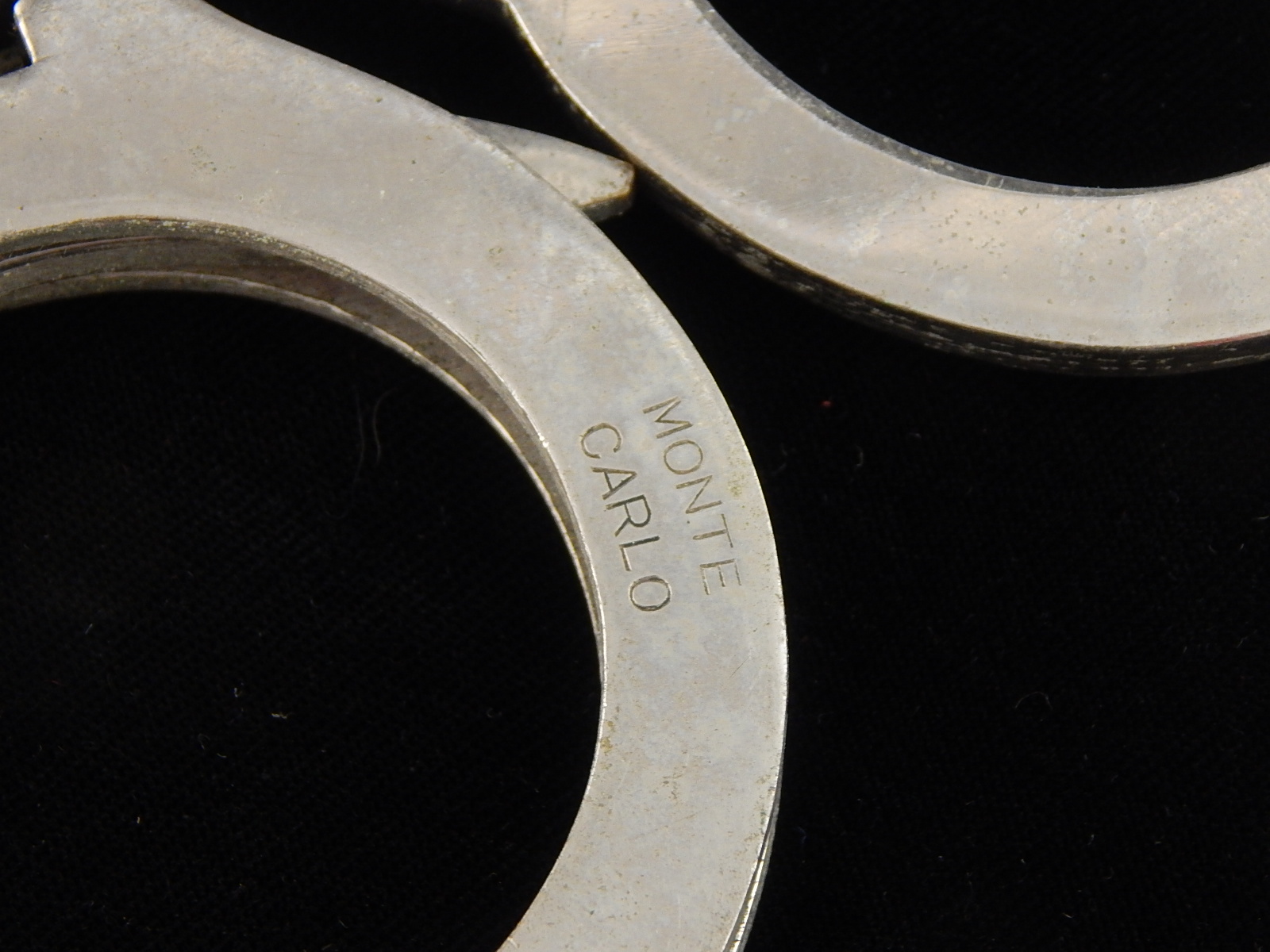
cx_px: 635
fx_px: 4806
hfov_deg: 15.1
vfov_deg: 11.3
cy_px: 476
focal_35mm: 131
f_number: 4.8
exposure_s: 1/15
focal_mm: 23.4
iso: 400
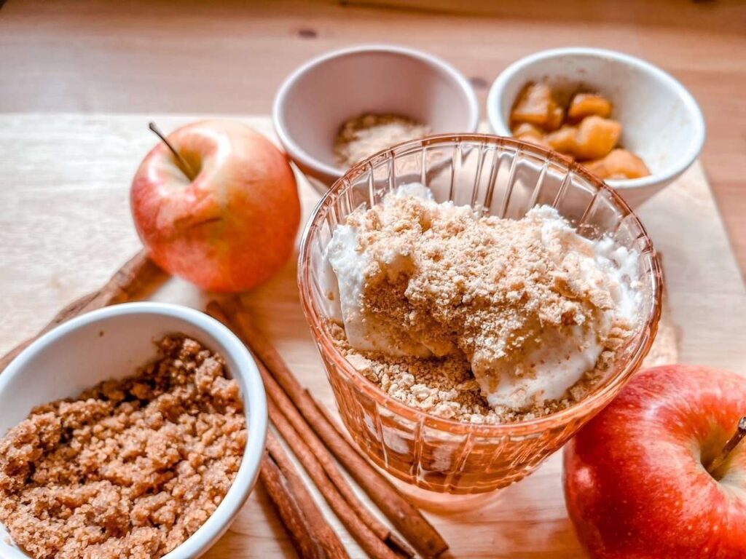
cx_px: 373
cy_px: 280
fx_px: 560
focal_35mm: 26
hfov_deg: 67.3
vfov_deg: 53.1
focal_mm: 5.1
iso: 80
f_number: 1.6
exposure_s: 1/60
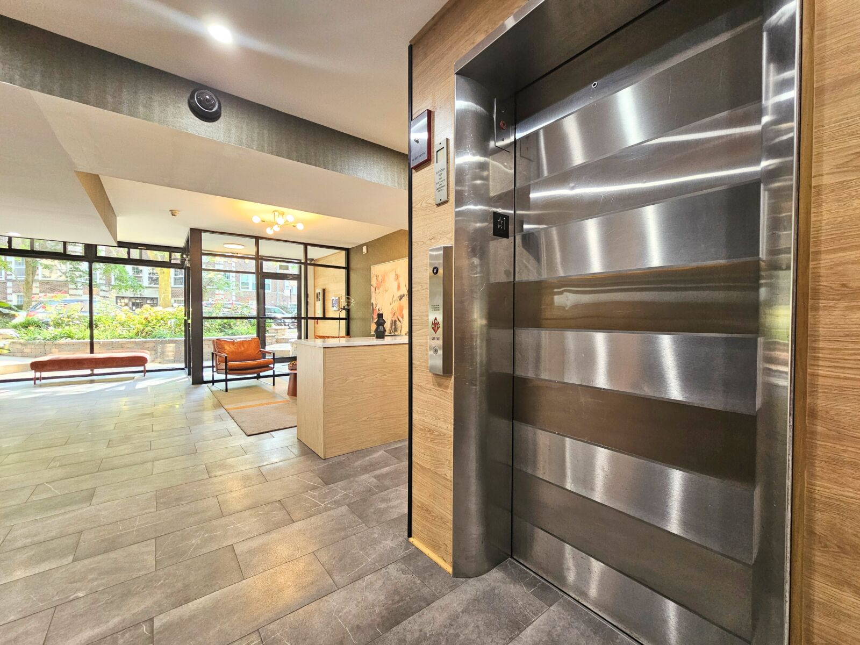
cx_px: 430
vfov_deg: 89.9
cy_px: 322
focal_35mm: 13
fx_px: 323
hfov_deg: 106.2
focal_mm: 2.2
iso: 200
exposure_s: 1/60
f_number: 2.2
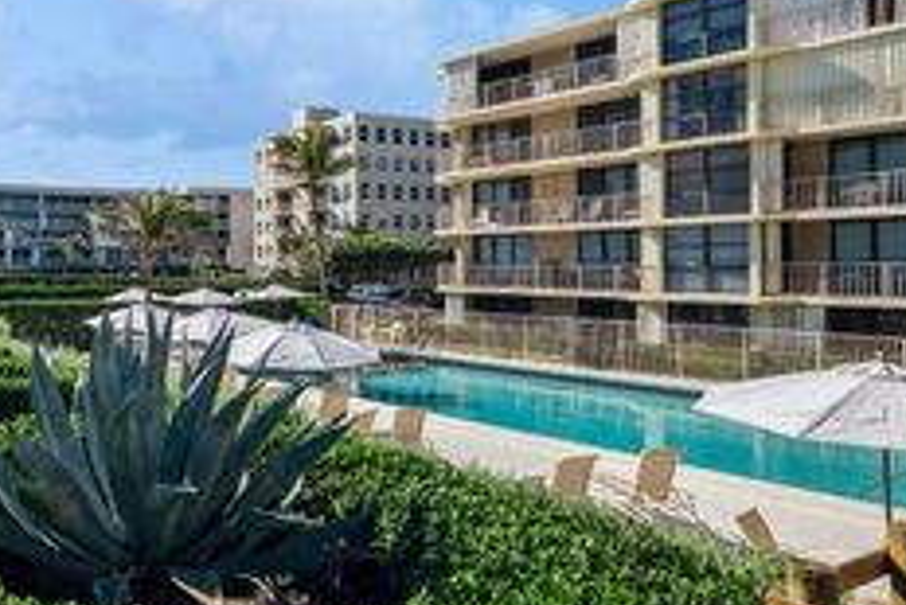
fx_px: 705
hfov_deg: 60.7
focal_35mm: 28
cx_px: 195
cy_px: 248
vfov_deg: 46.3
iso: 100
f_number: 11
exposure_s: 1/200
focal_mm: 13
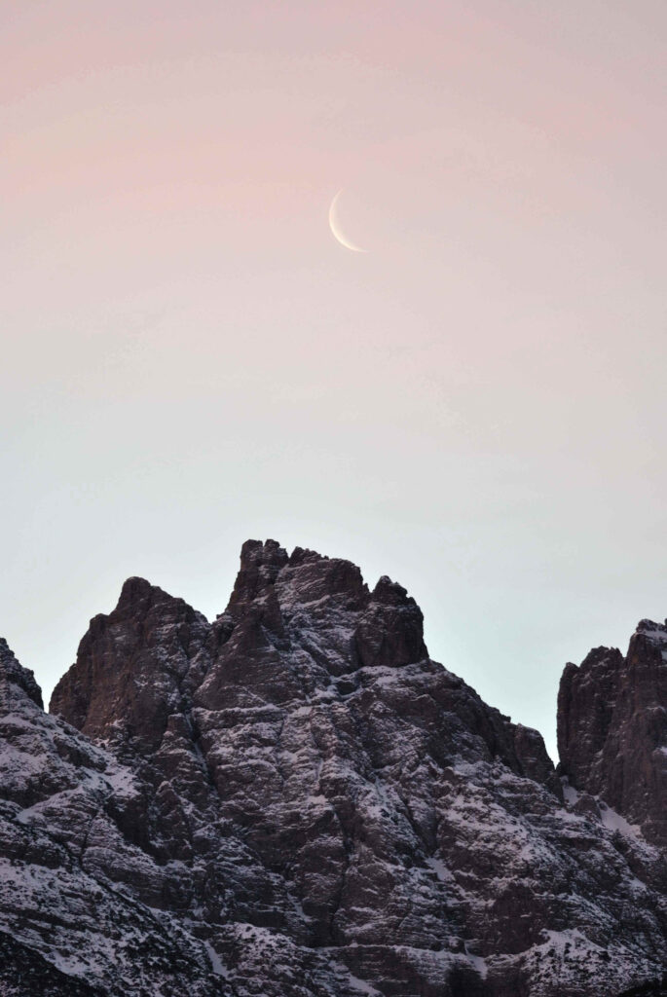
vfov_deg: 7.4
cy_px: 498
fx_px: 7693
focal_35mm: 278
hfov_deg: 5.0
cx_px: 334
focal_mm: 185
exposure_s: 1/60
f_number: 5
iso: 400
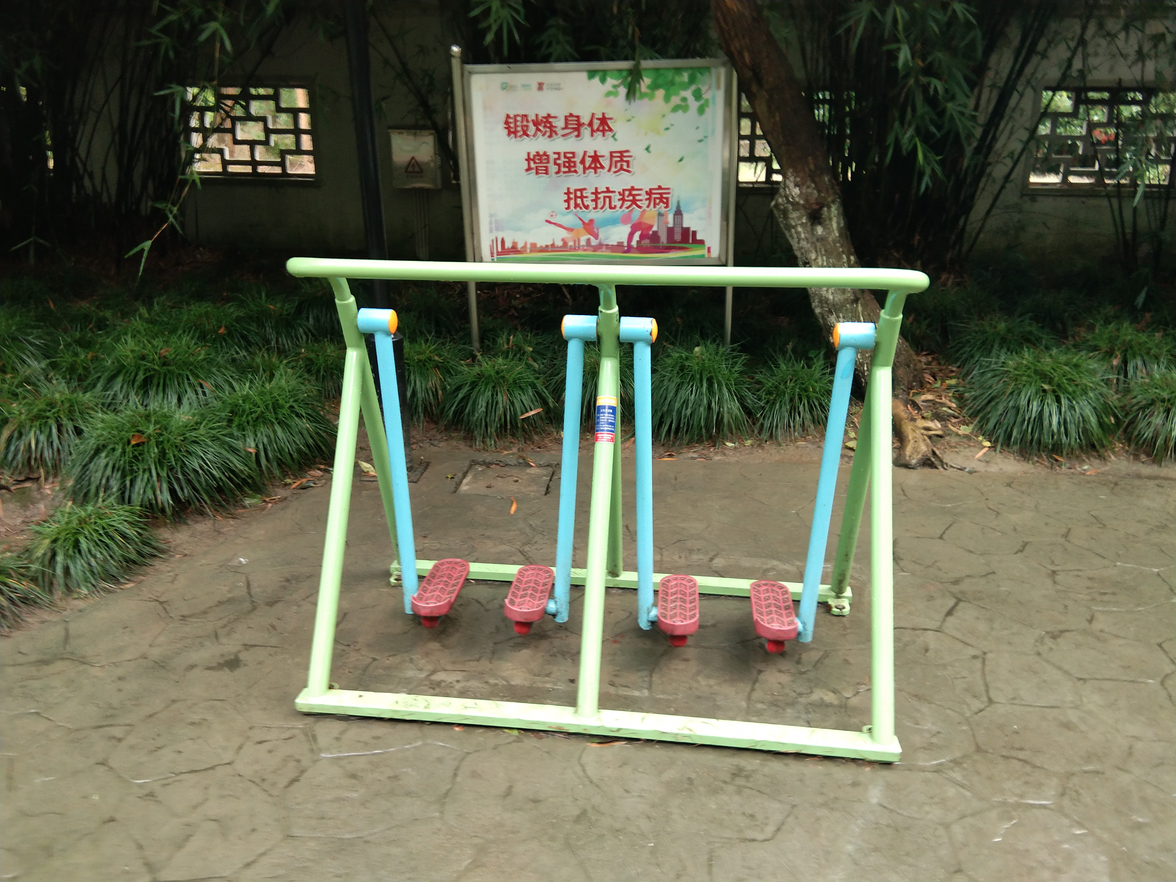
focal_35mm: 31
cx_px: 588
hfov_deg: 58.4
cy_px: 441
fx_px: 1053
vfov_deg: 45.4
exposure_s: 1/50
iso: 160
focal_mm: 3.69
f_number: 2.2
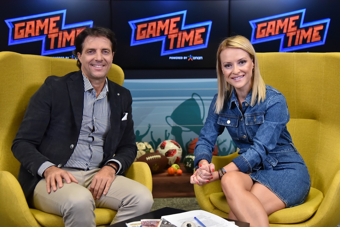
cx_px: 170
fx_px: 472
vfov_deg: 27.0
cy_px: 114
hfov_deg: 39.6
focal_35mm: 50
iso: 2500
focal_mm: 50
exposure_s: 1/800
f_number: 4
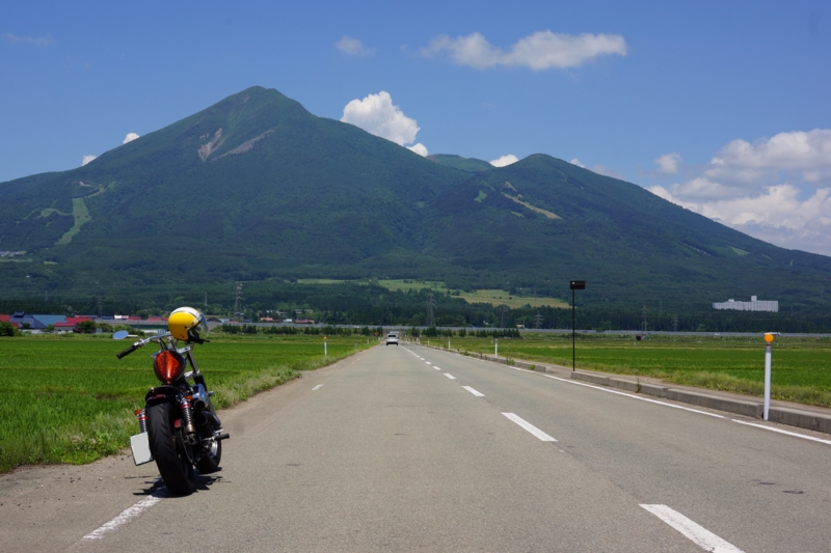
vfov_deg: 24.6
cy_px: 276
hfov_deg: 36.3
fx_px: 1269
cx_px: 416
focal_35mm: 55
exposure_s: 1/200
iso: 100
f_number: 13
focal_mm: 37
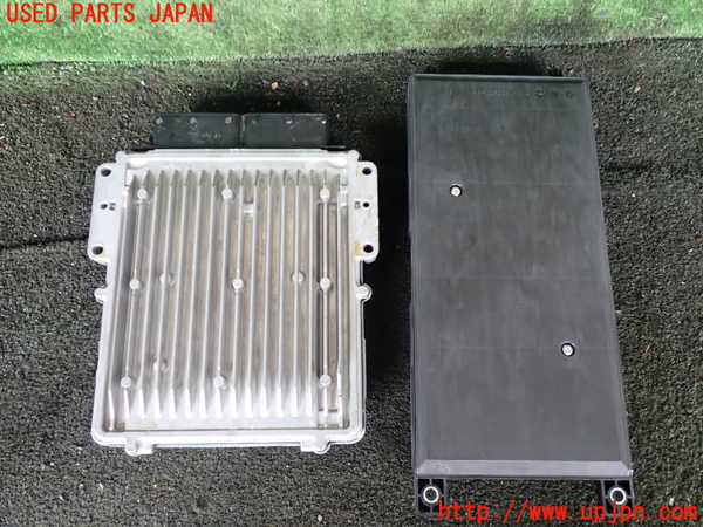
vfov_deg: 46.8
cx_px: 352
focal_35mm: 30
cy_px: 264
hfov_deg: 60.0
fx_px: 609
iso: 250
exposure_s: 1/30
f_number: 2.3
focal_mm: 5.4
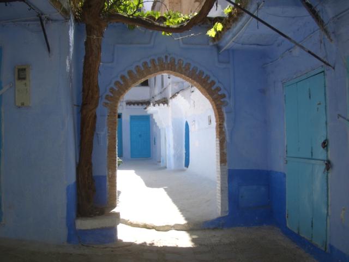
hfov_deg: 52.6
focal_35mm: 35
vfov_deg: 40.7
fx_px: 353
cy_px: 131
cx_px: 174
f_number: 4.3
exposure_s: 1/200
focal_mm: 5.8
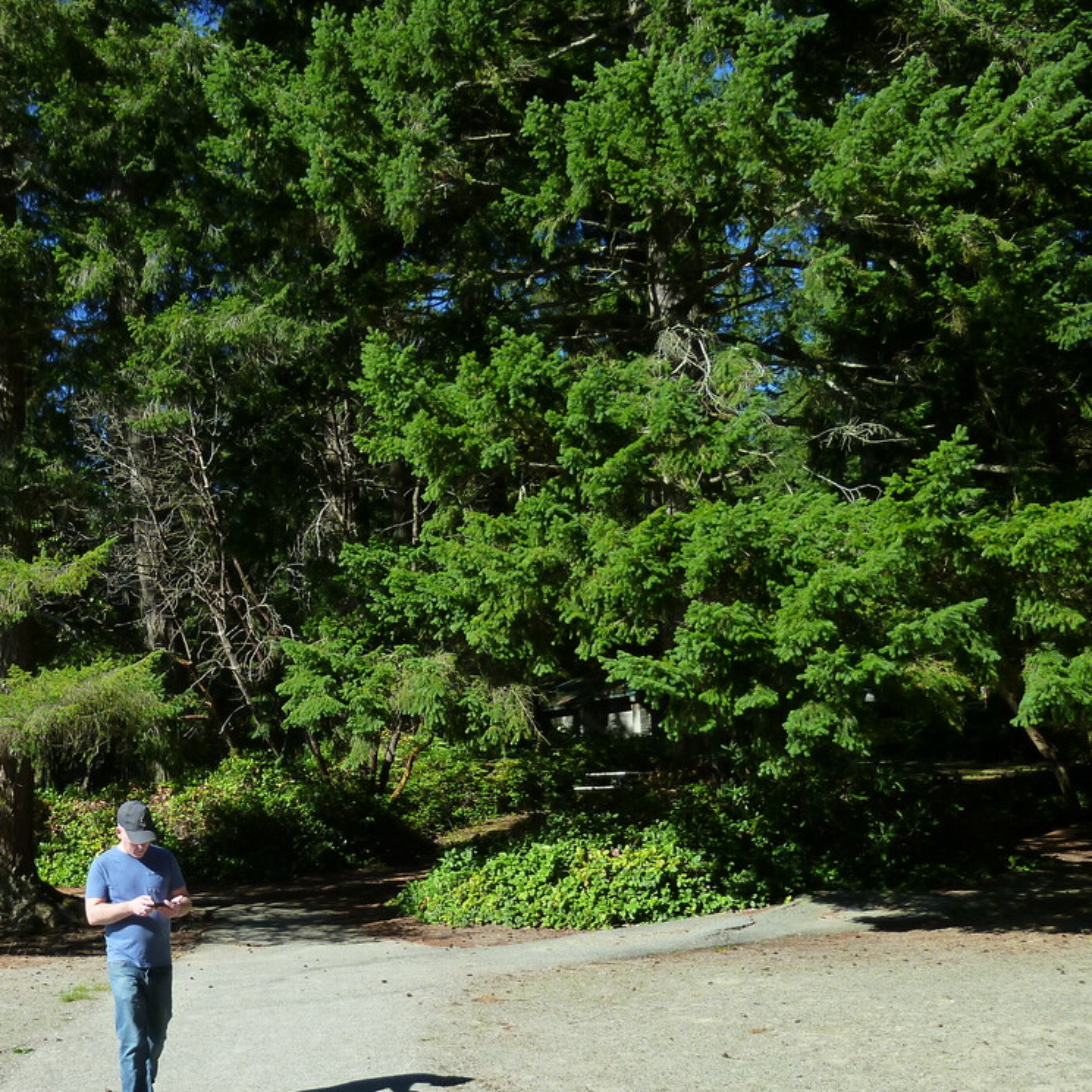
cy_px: 624
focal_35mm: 38
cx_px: 194
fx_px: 1356
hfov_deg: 41.6
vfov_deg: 43.7
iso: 125
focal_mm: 4.5
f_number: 3.3
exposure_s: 1/400
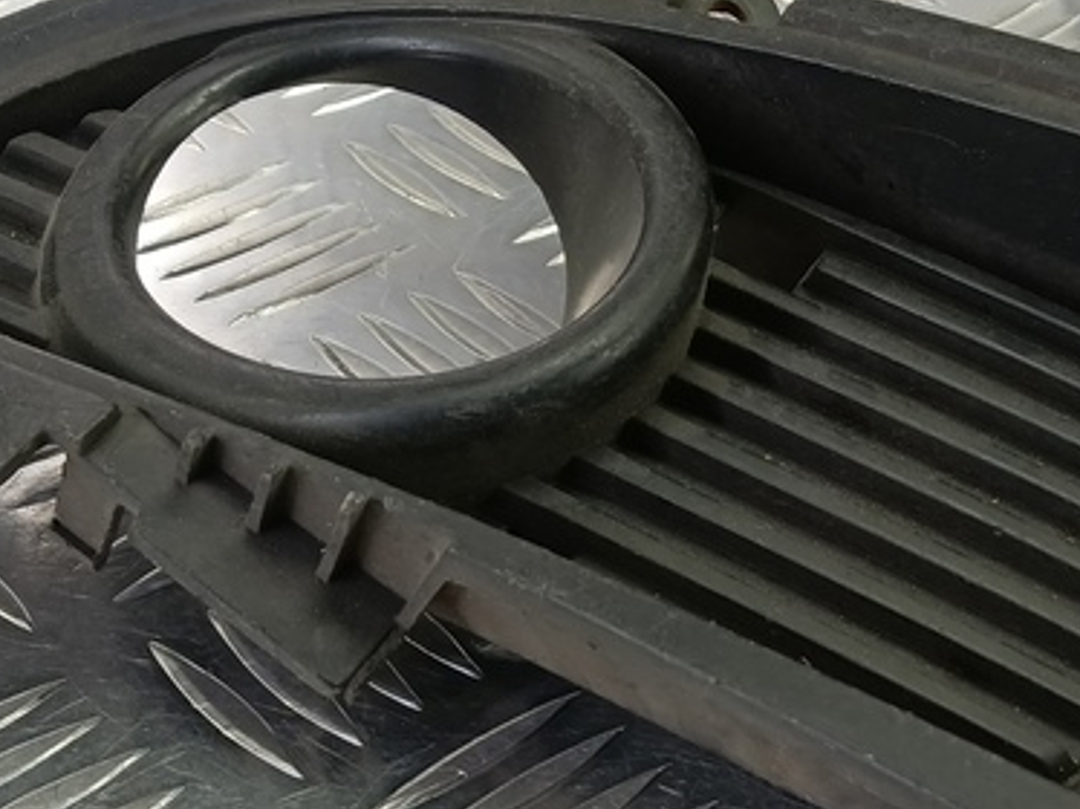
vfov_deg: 23.3
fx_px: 1964
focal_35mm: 63
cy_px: 373
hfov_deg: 30.2
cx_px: 817
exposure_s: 1/50
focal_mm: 4.11
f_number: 1.6
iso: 160
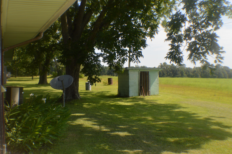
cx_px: 116
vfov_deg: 26.4
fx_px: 328
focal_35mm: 51
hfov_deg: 38.9
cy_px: 77
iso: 100
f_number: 6.3
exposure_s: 1/200
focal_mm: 34
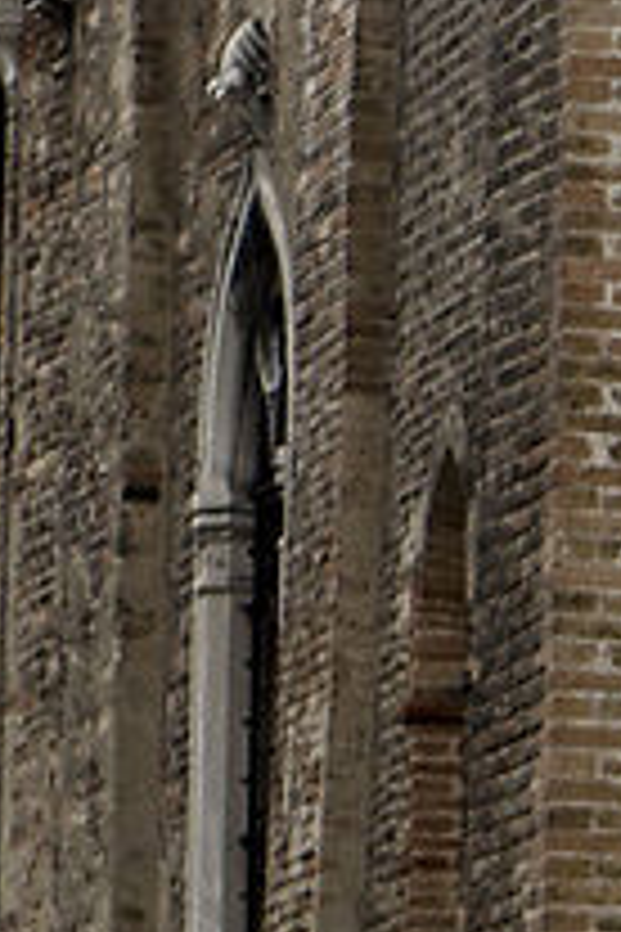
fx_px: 18603
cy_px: 639
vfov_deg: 2.9
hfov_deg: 1.9
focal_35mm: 719
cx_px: 3312
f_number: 4.8
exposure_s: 1/180
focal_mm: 62
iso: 100
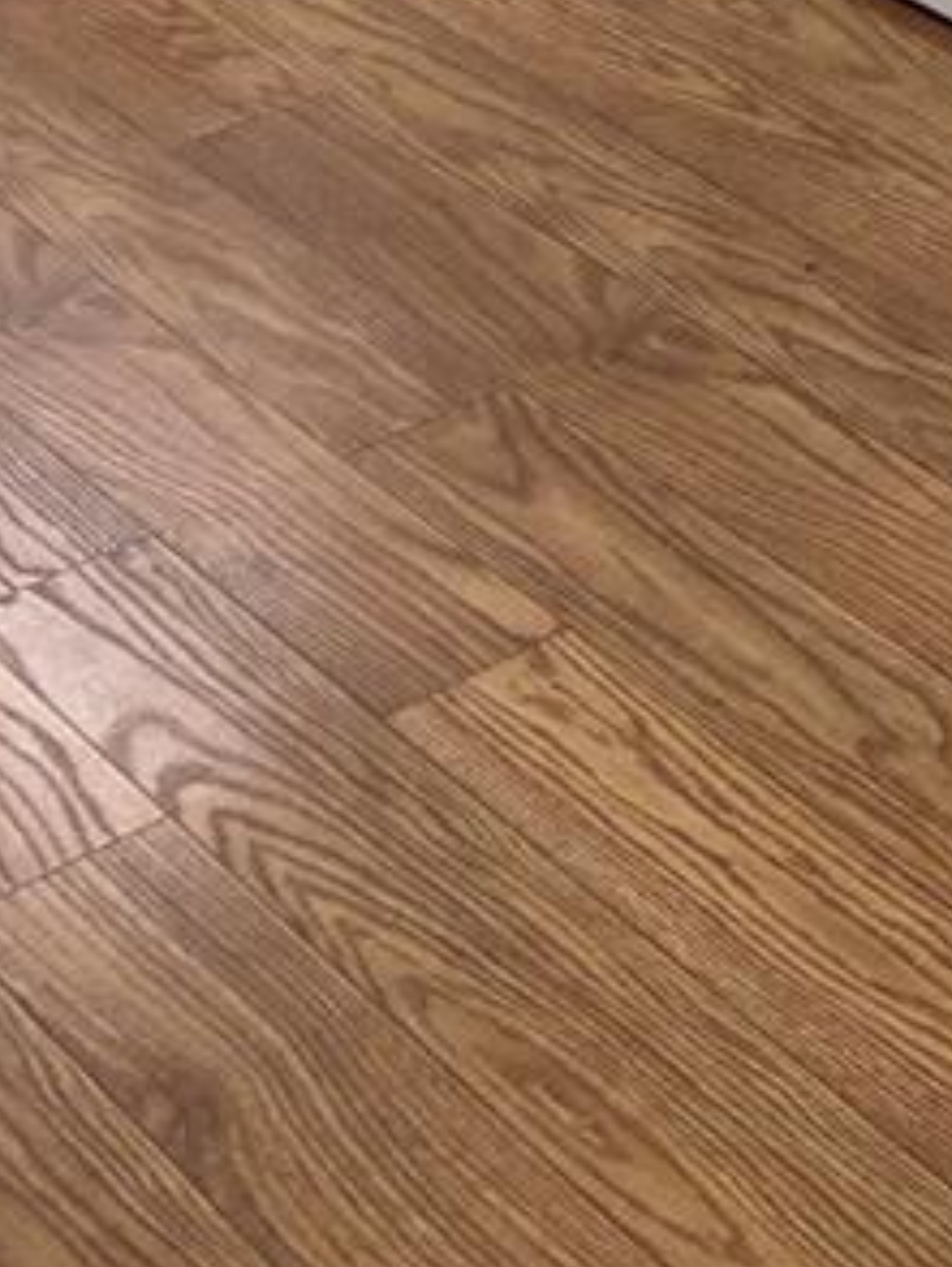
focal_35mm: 106
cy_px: -858
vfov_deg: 16.2
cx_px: 1297
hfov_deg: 13.4
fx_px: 3881
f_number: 1.8
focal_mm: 4.25
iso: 64
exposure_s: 1/120
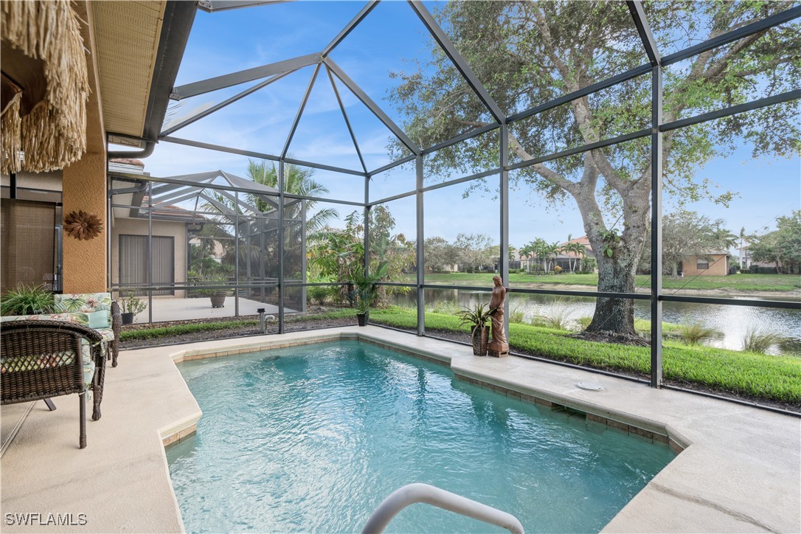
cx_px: 400
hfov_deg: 96.7
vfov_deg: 73.7
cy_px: 267
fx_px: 356
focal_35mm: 16
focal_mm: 16
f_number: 8
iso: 200
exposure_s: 1/60
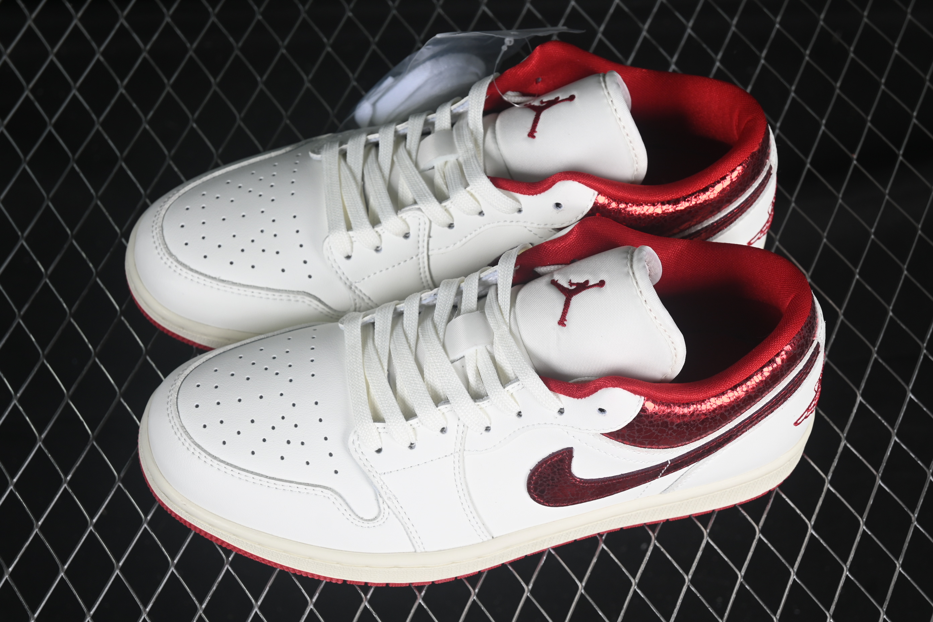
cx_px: 466
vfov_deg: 18.2
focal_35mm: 75
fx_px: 1944
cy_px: 311
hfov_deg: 27.0
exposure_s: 1/80
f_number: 7.1
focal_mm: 50
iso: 160
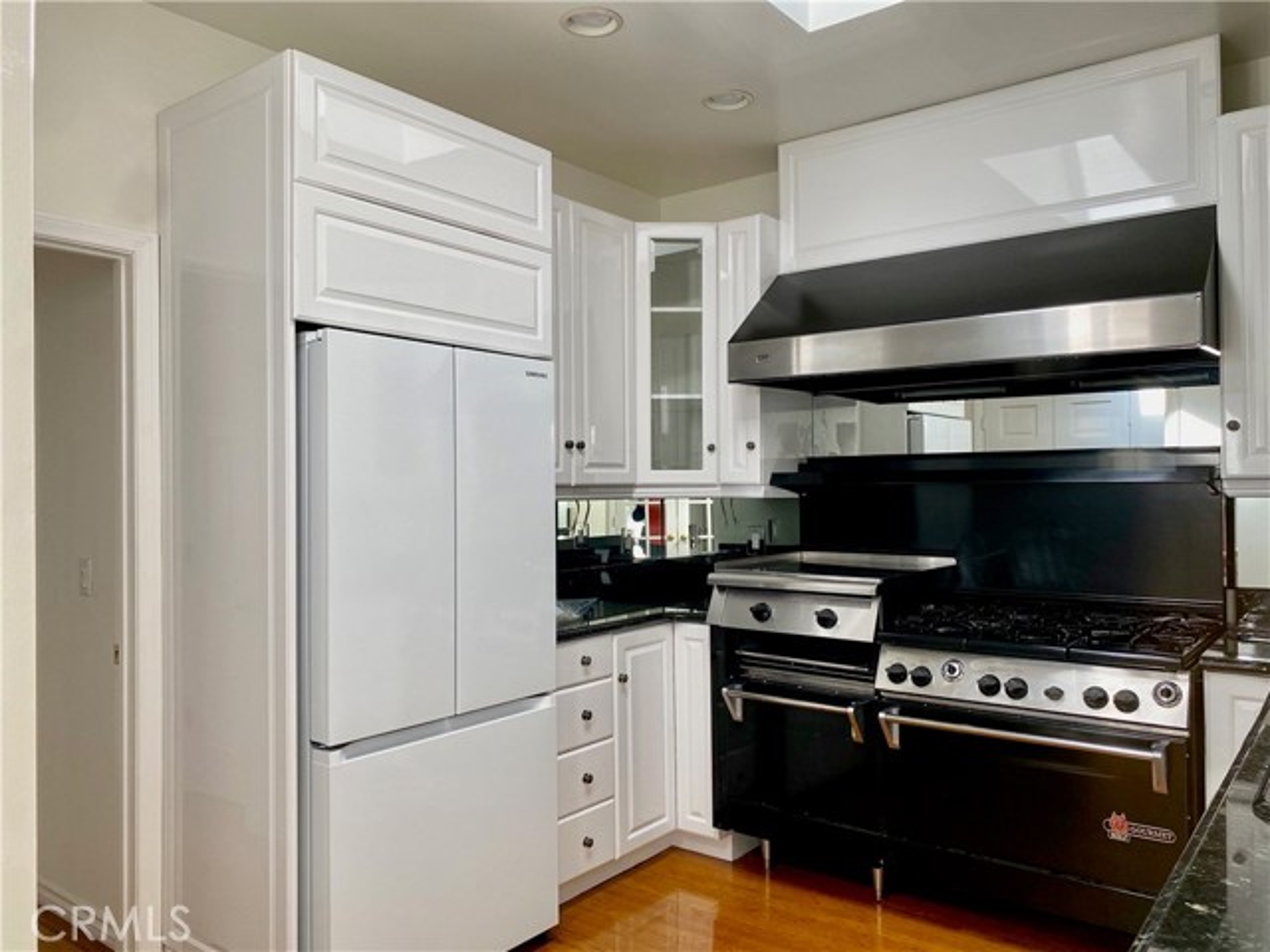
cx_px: 635
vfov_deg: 53.1
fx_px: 954
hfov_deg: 67.3
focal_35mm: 26
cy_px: 476
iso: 100
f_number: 1.8
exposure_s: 1/122
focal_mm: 4.25
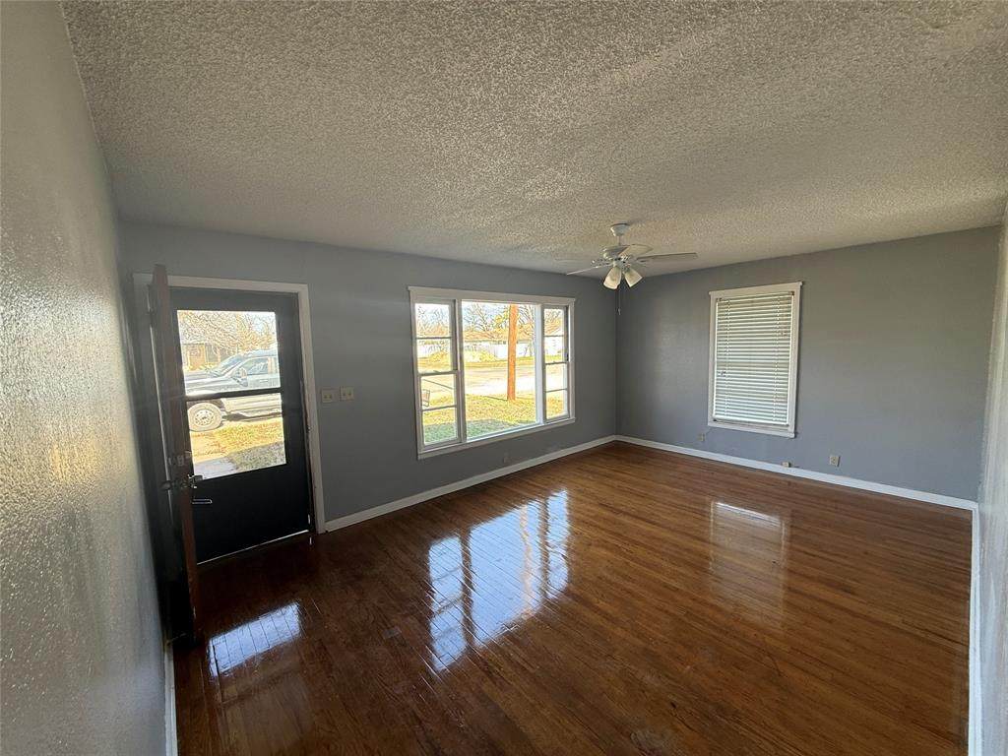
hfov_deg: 102.1
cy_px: 378
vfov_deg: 85.7
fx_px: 408
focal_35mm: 14
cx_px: 504
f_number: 2.2
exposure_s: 1/119
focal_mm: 2.22
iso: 64
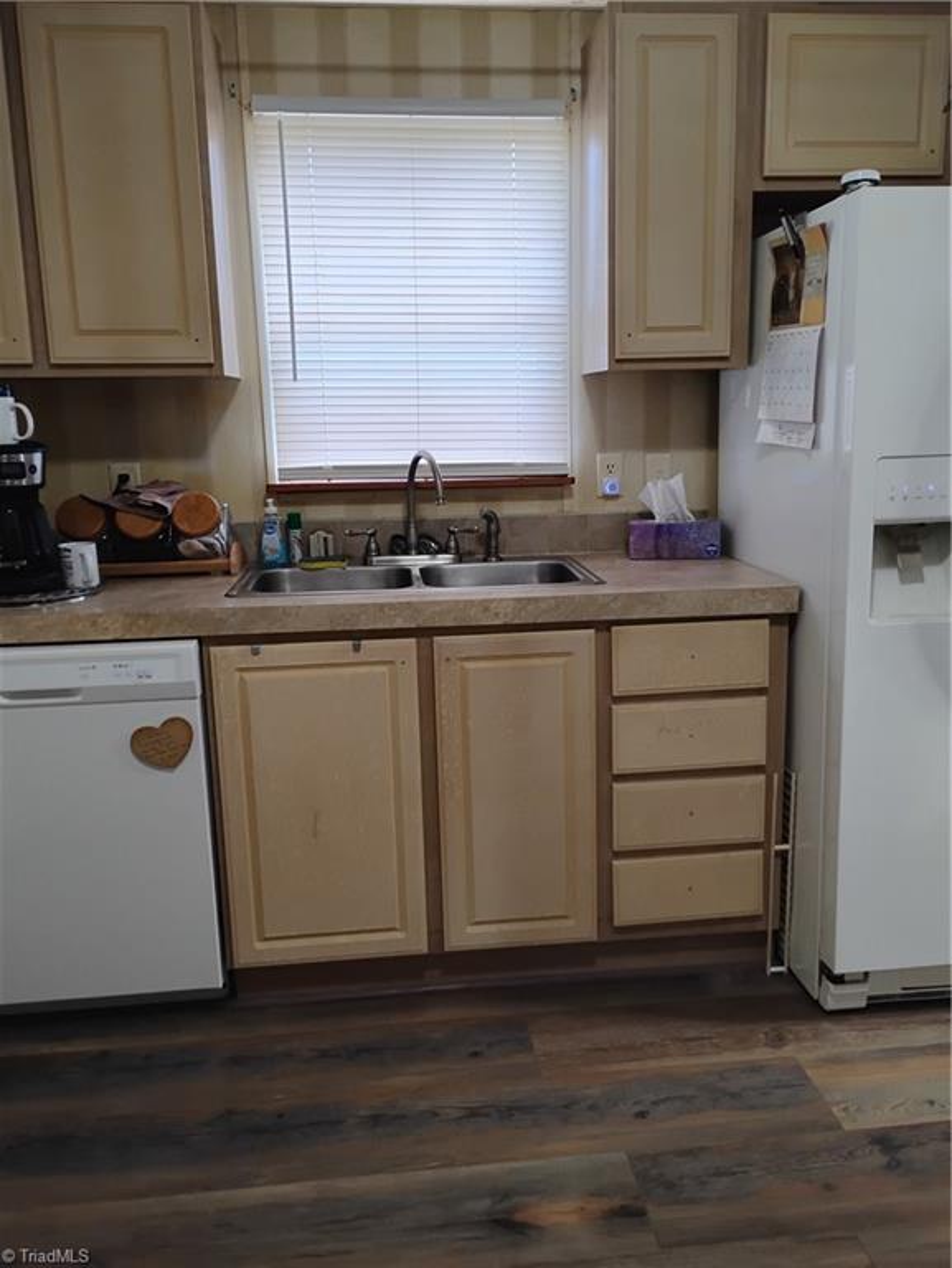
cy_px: 634
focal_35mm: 28
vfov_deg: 63.4
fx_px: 1026
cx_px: 476
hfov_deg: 49.8
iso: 916
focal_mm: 4.26
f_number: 1.8
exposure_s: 1/60
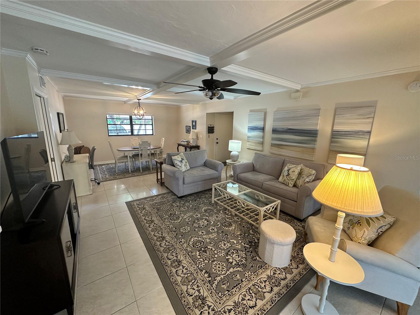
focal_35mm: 14
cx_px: 210
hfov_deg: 102.1
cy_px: 158
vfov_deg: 85.7
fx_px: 170
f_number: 2.2
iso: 320
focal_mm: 2.22
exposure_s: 1/120
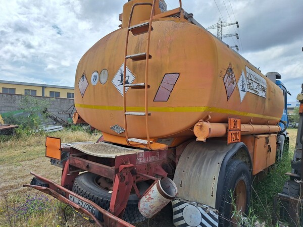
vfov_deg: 58.9
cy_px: 114
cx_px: 152
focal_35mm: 23
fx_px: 201
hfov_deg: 73.9
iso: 40
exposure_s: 1/1980
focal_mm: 5.54
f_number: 1.8
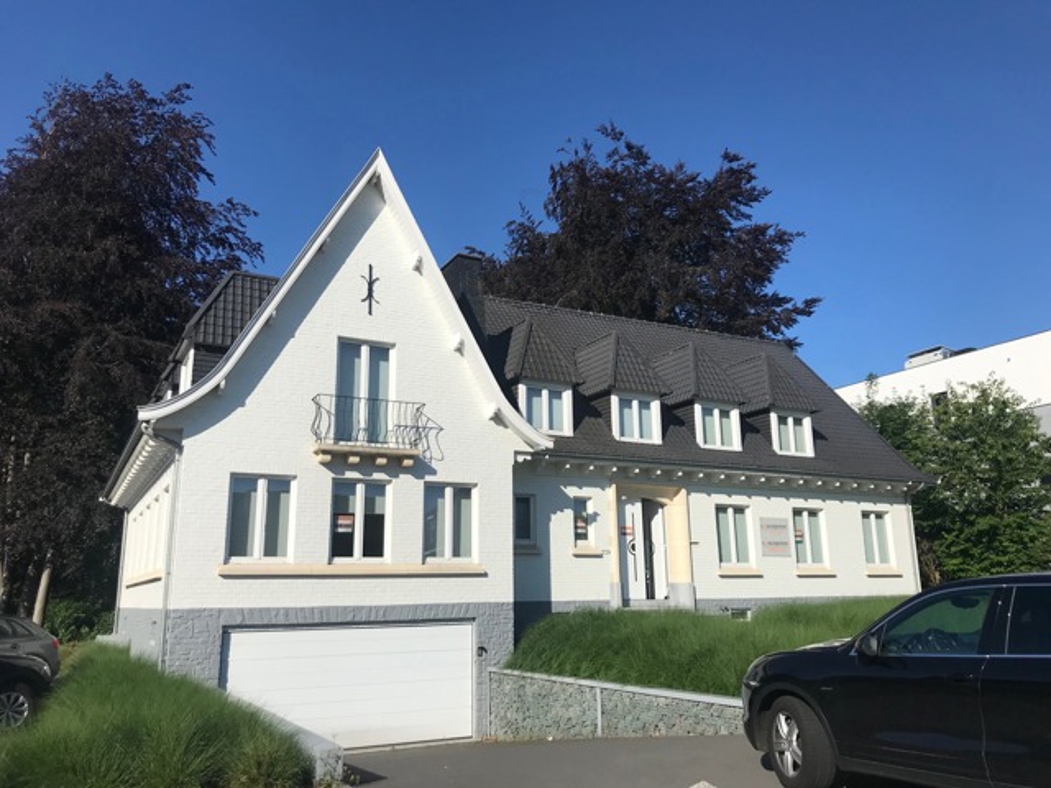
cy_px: 394
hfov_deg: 63.4
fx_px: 850
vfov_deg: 49.7
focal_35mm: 28
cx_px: 526
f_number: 1.8
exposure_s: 1/4566
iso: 20
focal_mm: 3.99
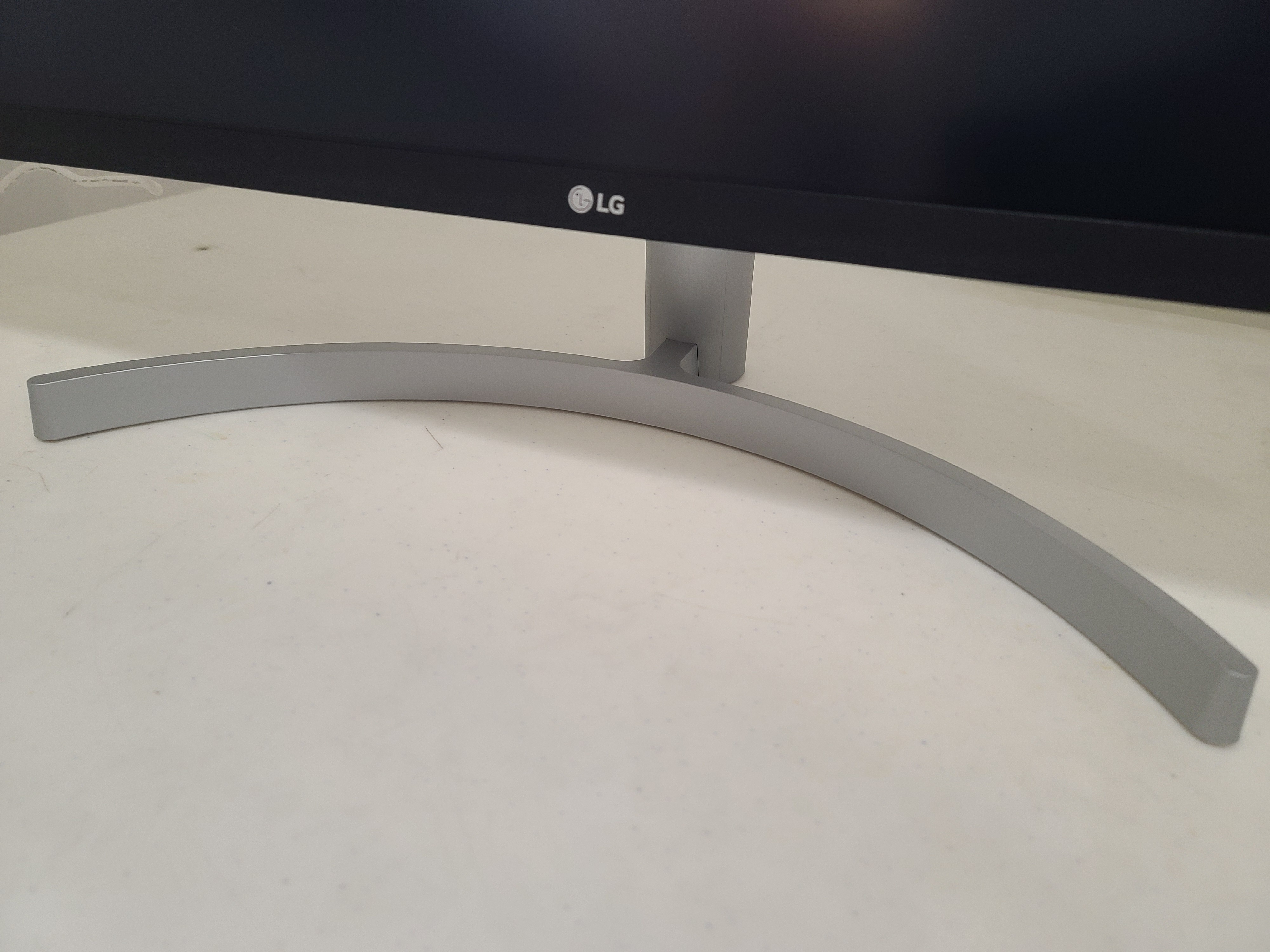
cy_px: 476
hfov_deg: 69.4
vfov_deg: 54.9
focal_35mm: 25
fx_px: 917
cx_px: 635
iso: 320
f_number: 1.8
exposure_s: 1/40
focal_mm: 7
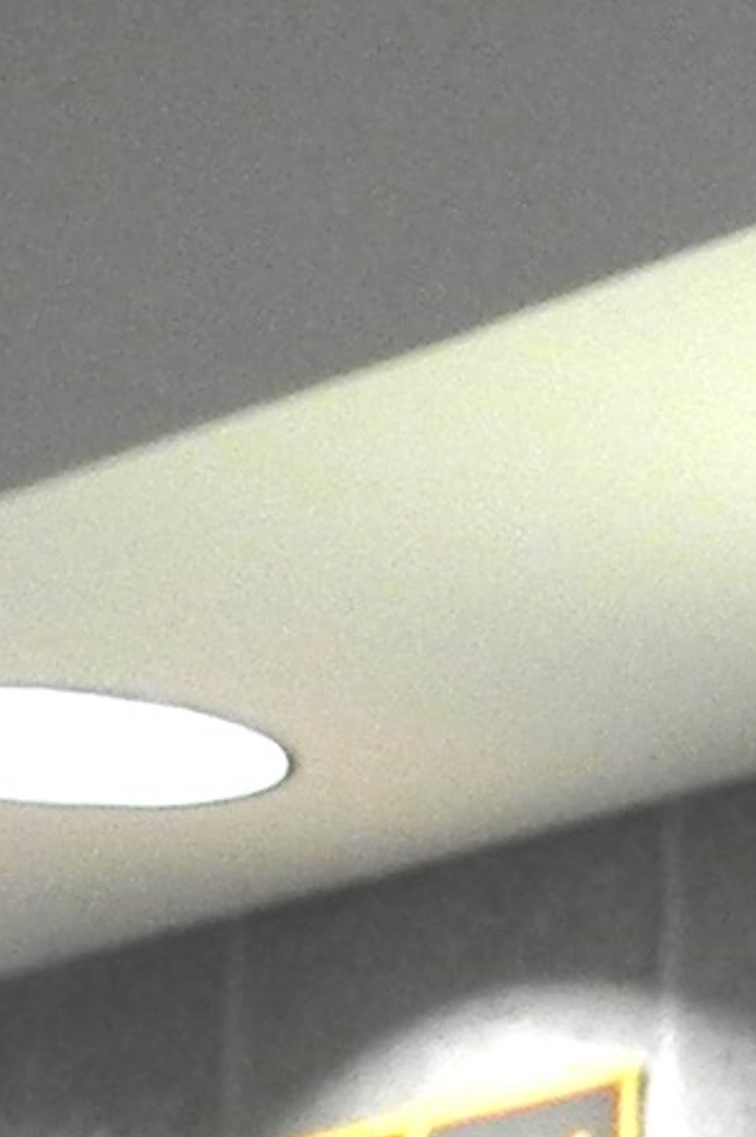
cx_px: 2695
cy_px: 2926
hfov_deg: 5.2
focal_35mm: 239
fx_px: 7540
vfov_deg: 7.9
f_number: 2.8
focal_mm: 6
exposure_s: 1/30
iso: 140
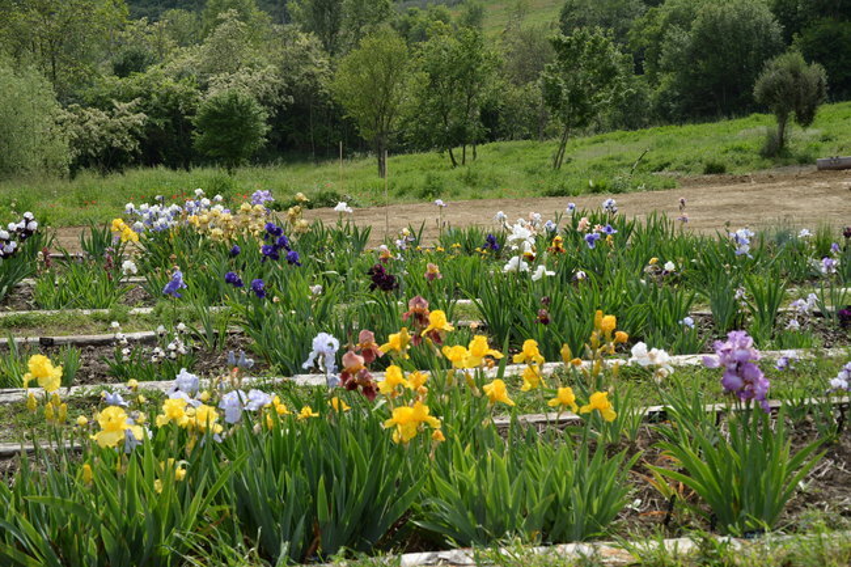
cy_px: 284
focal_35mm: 60
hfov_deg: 33.4
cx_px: 426
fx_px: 1418
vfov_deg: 22.6
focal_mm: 60
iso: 1600
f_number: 9
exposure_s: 1/2500
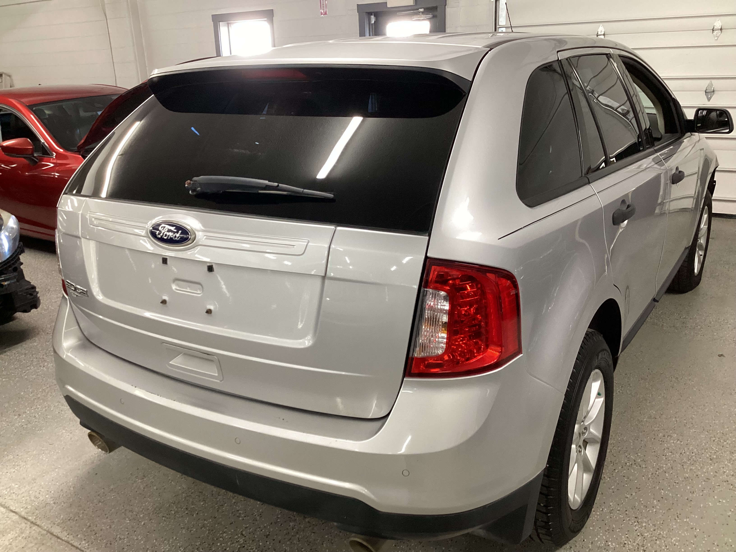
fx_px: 659
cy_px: 276
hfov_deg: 58.4
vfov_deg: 45.4
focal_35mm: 31
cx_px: 368
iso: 250
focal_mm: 3.3
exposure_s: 1/60
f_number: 2.4
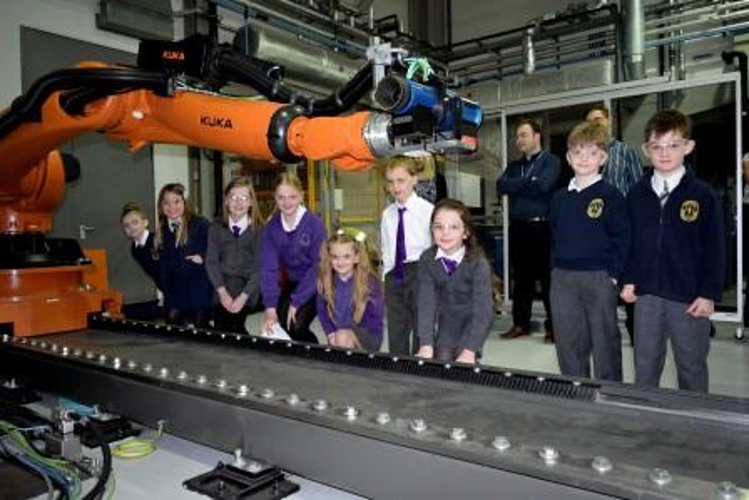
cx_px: 374
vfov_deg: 48.0
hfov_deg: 67.4
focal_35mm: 27
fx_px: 562
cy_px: 250
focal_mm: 18
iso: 1100
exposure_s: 1/60
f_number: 3.5
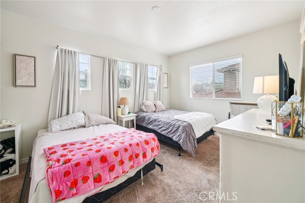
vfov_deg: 85.4
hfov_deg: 108.4
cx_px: 152
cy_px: 102
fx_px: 110
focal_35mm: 13
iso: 400
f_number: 8
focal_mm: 13
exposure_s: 1/20
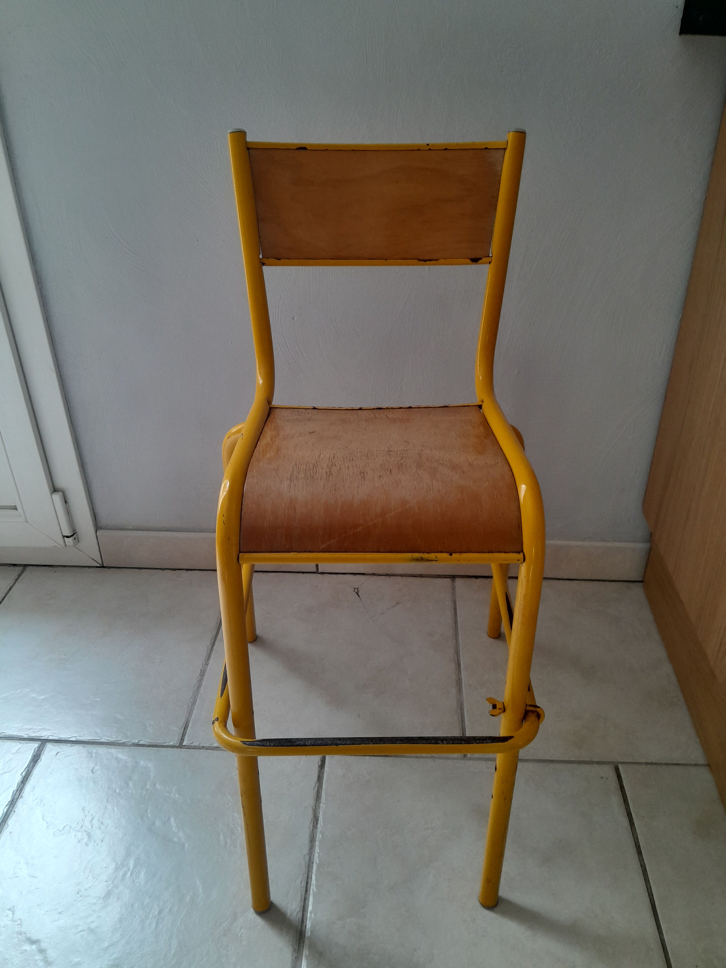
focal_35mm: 26
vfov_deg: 67.3
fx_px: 727
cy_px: 484
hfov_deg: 53.1
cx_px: 363
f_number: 1.8
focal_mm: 3.98
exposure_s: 1/50
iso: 200
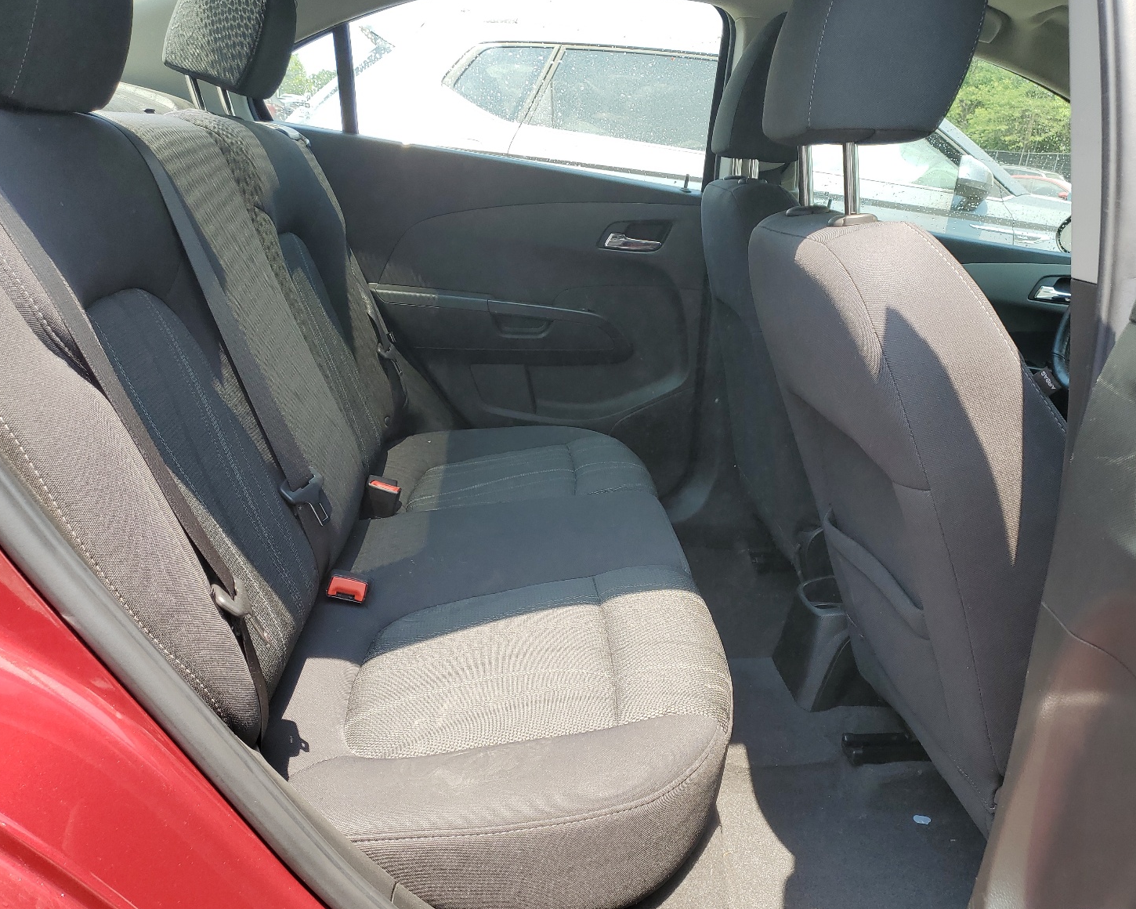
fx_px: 941
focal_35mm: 28
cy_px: 448
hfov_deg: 62.1
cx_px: 615
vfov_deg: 51.5
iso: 50
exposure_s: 1/435
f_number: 1.5
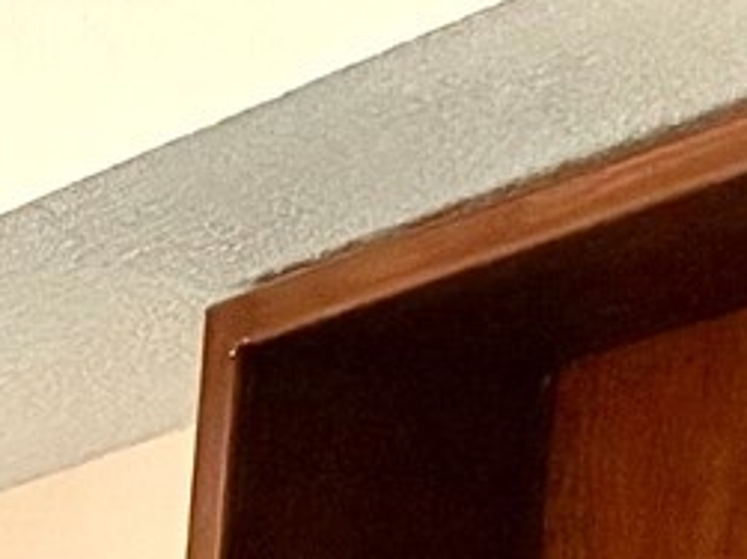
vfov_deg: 6.3
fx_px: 4292
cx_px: -1774
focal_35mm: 199
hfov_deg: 8.0
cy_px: 2081
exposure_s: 1/60
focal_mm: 5.96
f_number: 1.6
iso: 320
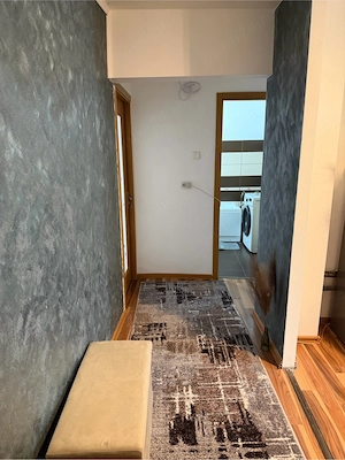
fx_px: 319
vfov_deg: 71.6
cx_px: 172
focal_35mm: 24
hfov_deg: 56.8
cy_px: 230
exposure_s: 1/50
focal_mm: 6.76
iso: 400
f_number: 1.78
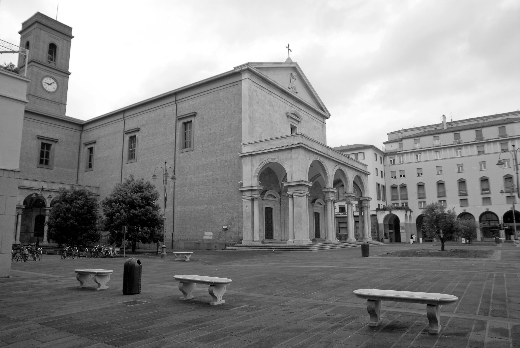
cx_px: 260
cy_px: 174
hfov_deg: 73.7
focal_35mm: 24
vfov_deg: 53.3
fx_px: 347
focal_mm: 16
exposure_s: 1/125
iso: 320
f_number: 5.6
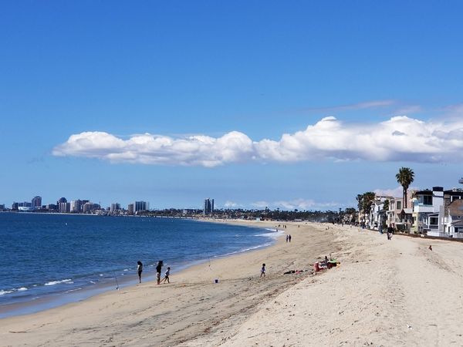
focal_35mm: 52
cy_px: 174
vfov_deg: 28.0
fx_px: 696
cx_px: 232
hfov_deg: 36.8
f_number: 2.4
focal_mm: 6
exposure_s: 1/1560
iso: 25
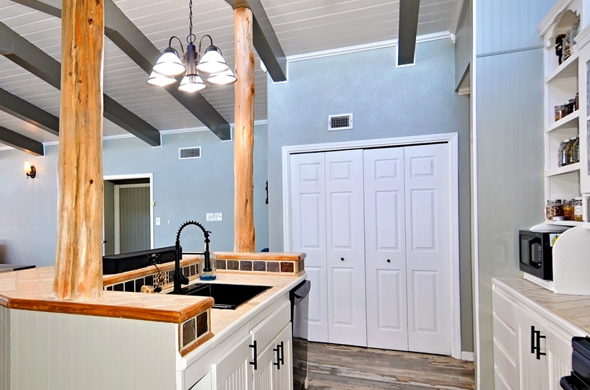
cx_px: 214
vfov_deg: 52.7
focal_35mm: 24
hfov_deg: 72.4
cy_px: 225
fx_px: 392
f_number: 4
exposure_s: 1/100
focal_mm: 12
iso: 320
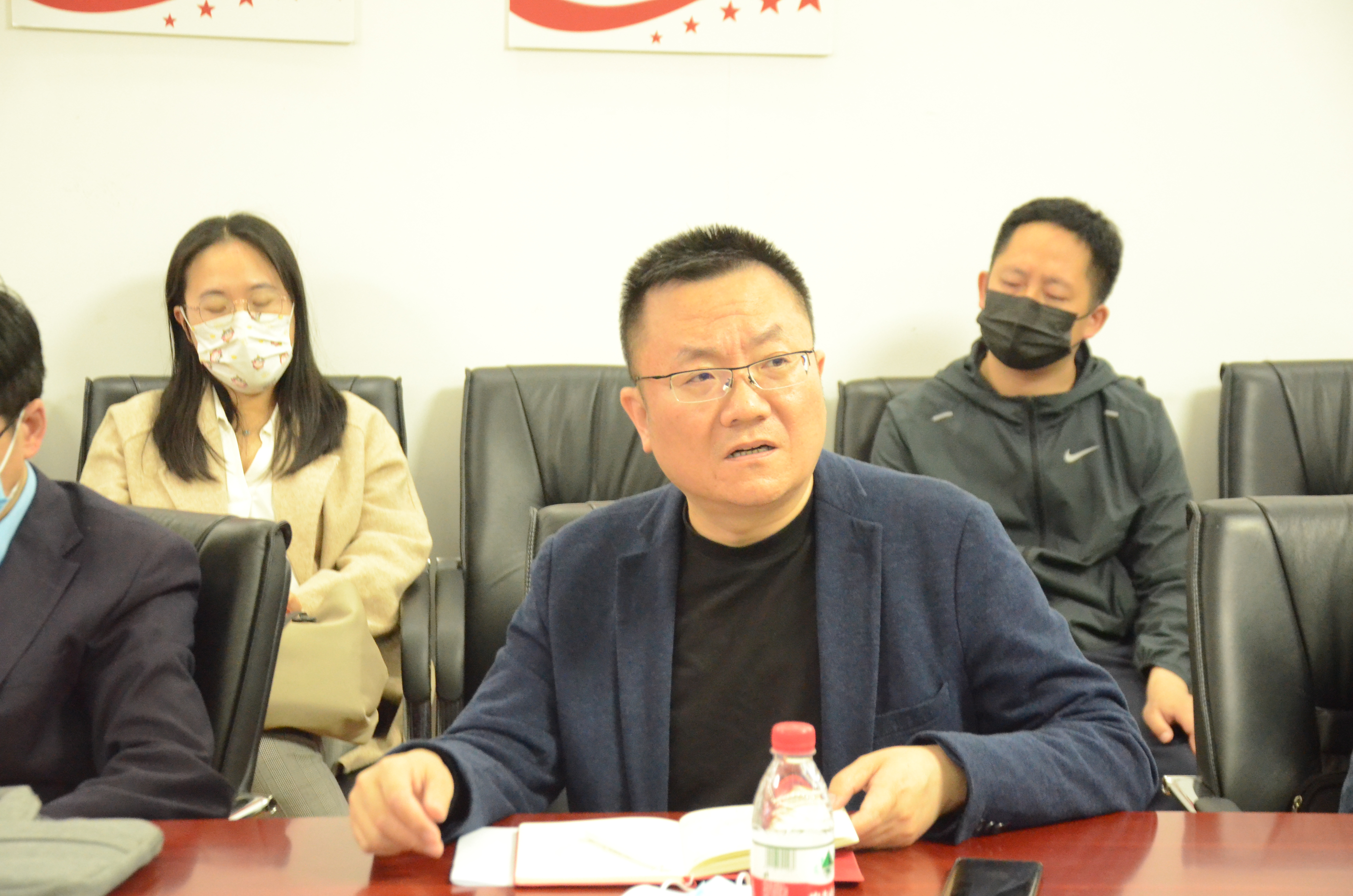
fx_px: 3488
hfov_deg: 22.0
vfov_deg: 14.6
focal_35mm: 93
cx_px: 676
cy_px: 448
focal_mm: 62
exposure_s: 1/25
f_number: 5.6
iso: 5000
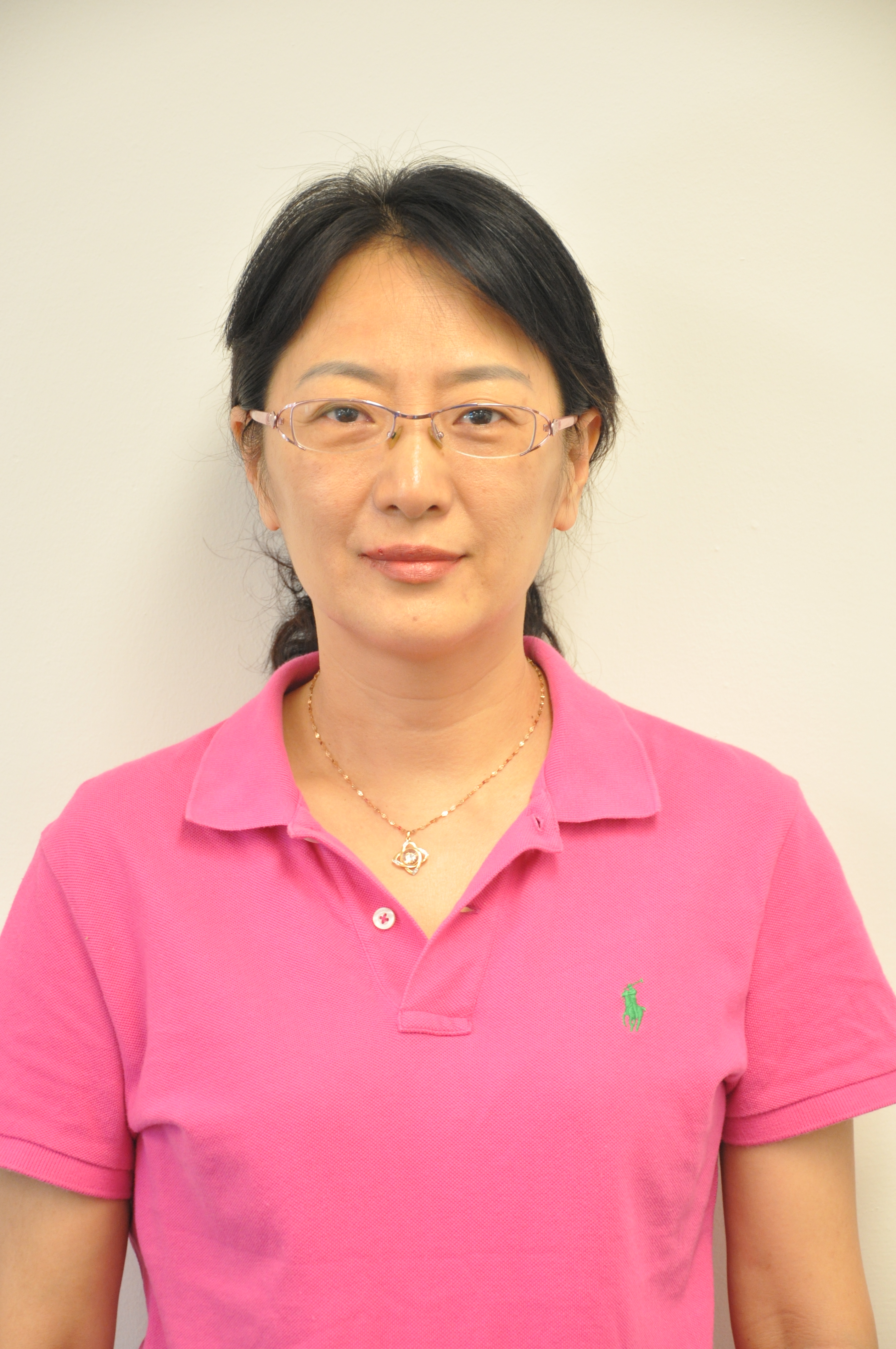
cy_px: 674
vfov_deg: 18.2
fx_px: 4211
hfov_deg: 12.1
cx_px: 448
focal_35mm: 112
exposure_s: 1/10
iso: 800
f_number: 5.3
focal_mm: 75
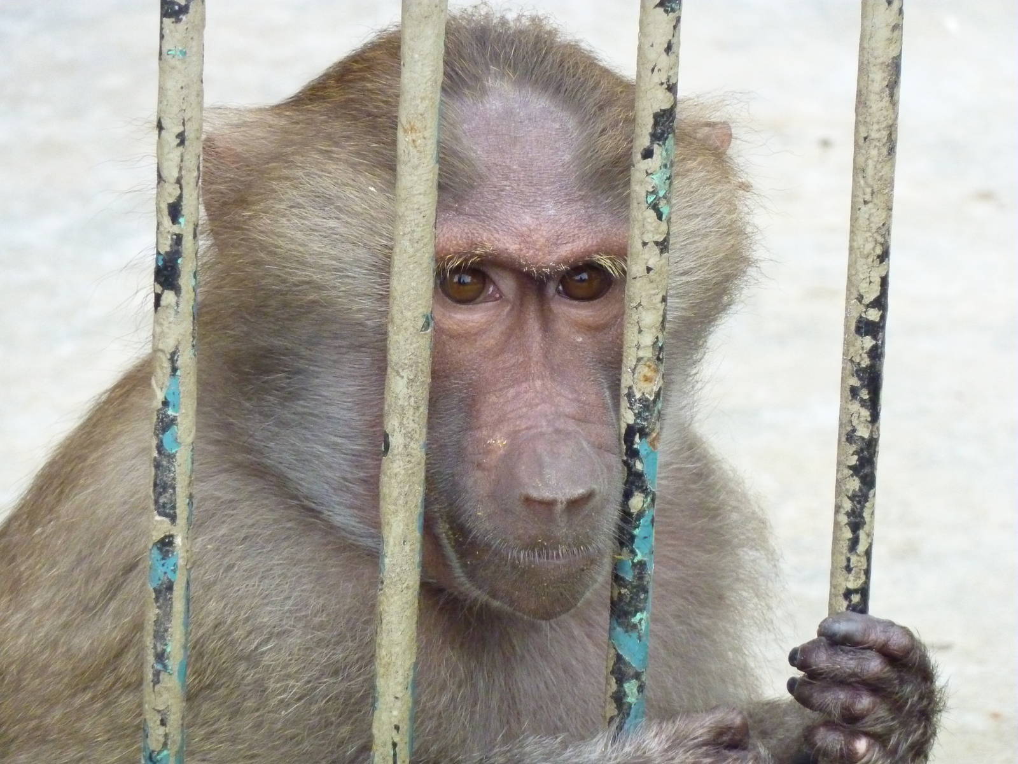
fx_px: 8176
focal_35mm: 278
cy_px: 382
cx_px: 509
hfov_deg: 7.1
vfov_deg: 5.3
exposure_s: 1/400
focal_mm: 45.7
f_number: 4.8
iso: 800
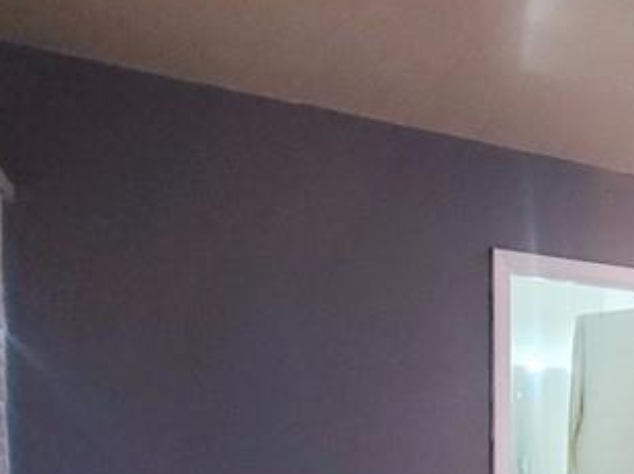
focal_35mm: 43
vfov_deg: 30.6
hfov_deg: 33.2
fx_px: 787
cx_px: 812
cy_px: 501
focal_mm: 2.2
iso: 800
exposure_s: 1/24
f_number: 2.2
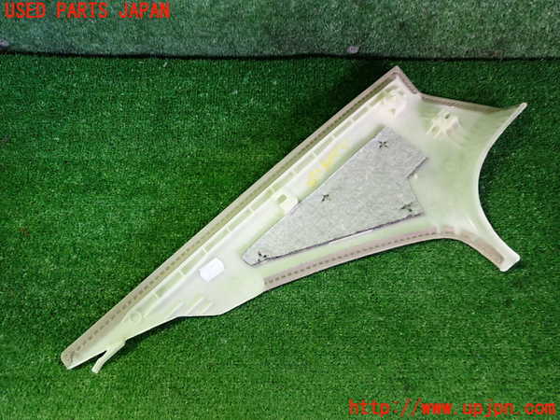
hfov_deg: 60.0
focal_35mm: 30
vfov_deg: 46.8
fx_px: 485
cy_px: 210
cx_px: 280
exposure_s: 1/30
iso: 640
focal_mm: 5.4
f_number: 2.3
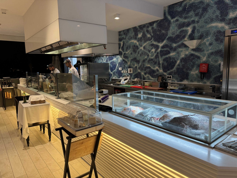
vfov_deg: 56.8
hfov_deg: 71.6
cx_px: 118
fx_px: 164
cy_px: 89
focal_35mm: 24
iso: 200
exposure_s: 1/50
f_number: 1.78
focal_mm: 6.76
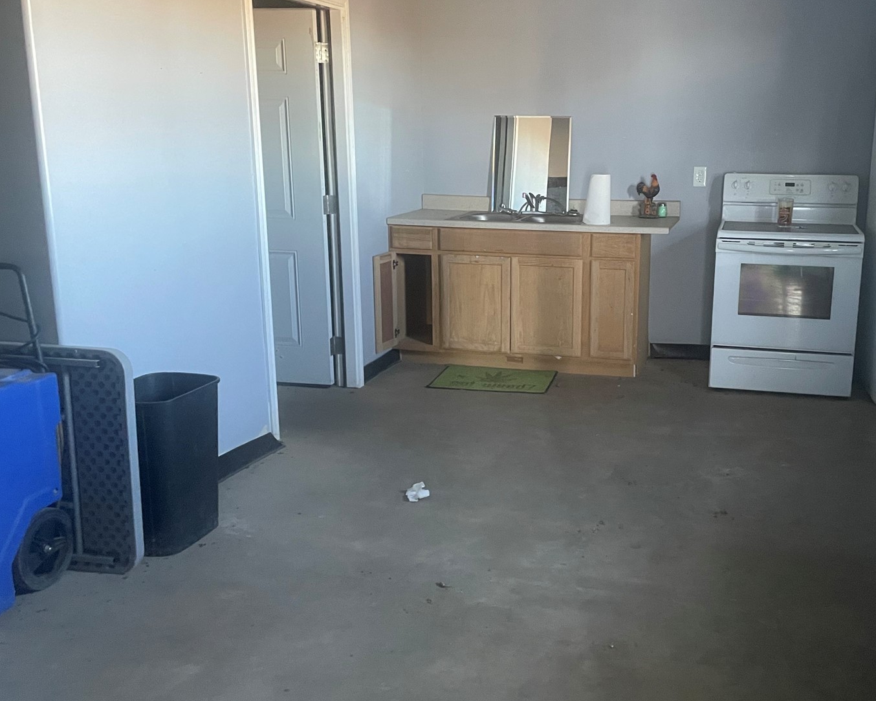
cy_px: 337
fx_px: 933
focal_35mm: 36
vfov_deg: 41.1
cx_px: 549
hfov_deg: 49.8
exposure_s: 1/37
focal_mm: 4.2
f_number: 1.6
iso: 640
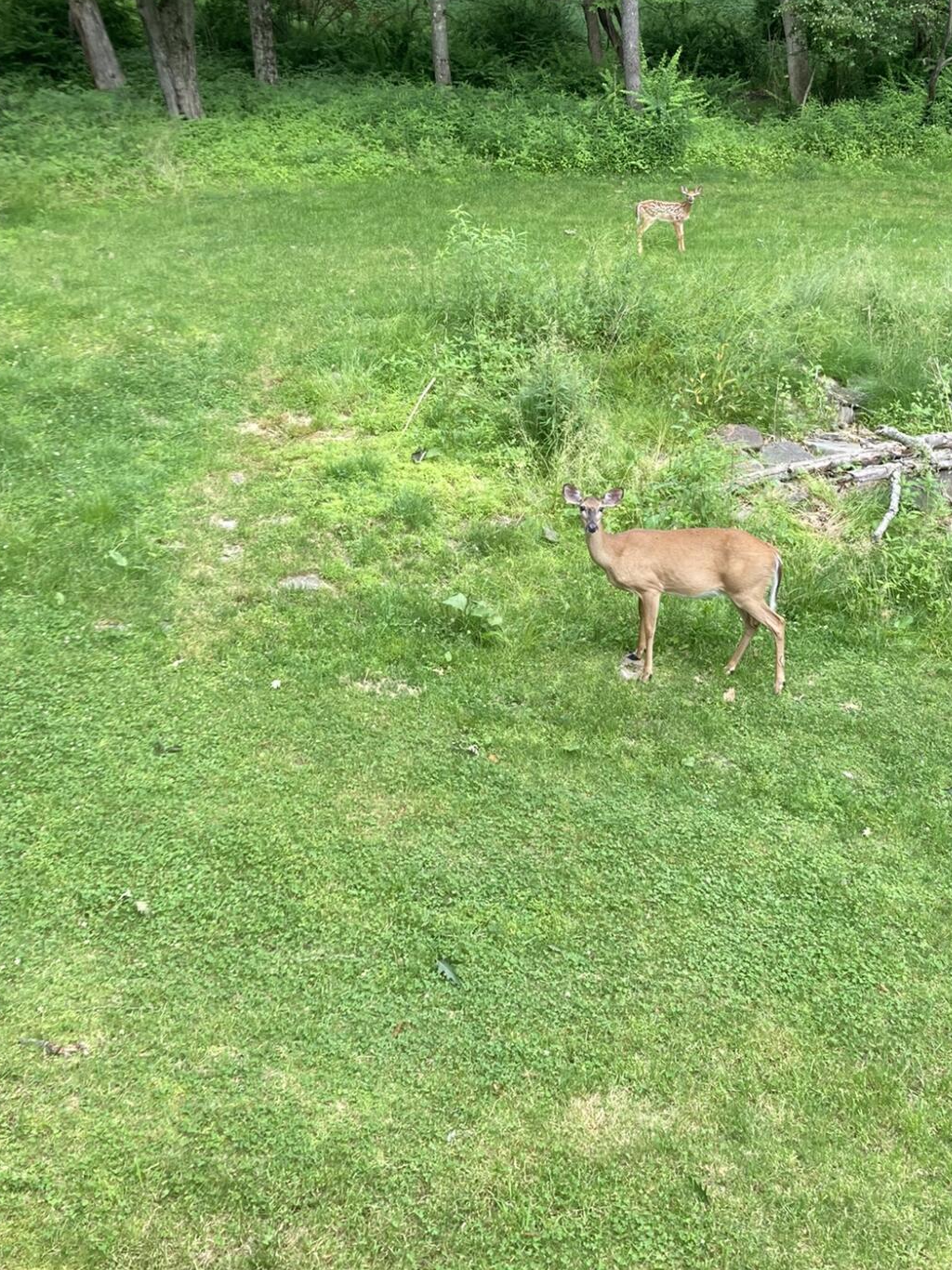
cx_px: 628
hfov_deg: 34.8
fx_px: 1504
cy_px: 549
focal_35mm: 41
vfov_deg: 45.7
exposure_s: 1/122
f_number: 1.8
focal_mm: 3.99
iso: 20
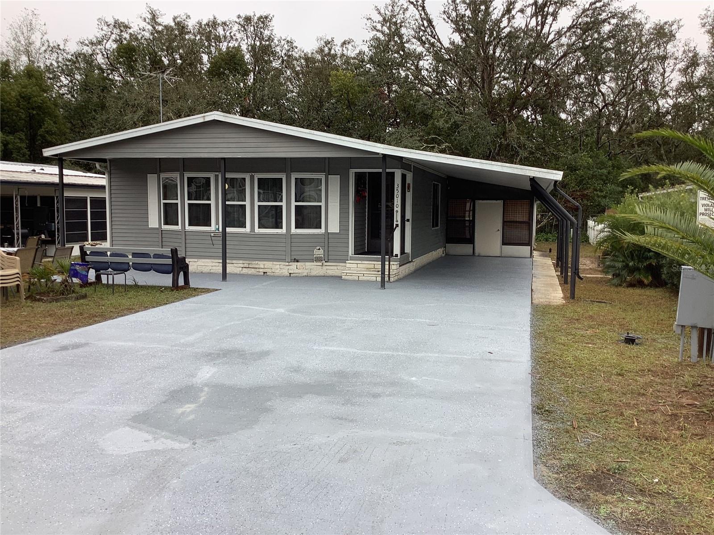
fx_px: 639
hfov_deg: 58.4
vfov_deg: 45.4
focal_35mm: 31
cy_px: 268
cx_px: 357
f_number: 2.4
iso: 32
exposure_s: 1/120
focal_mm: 3.3
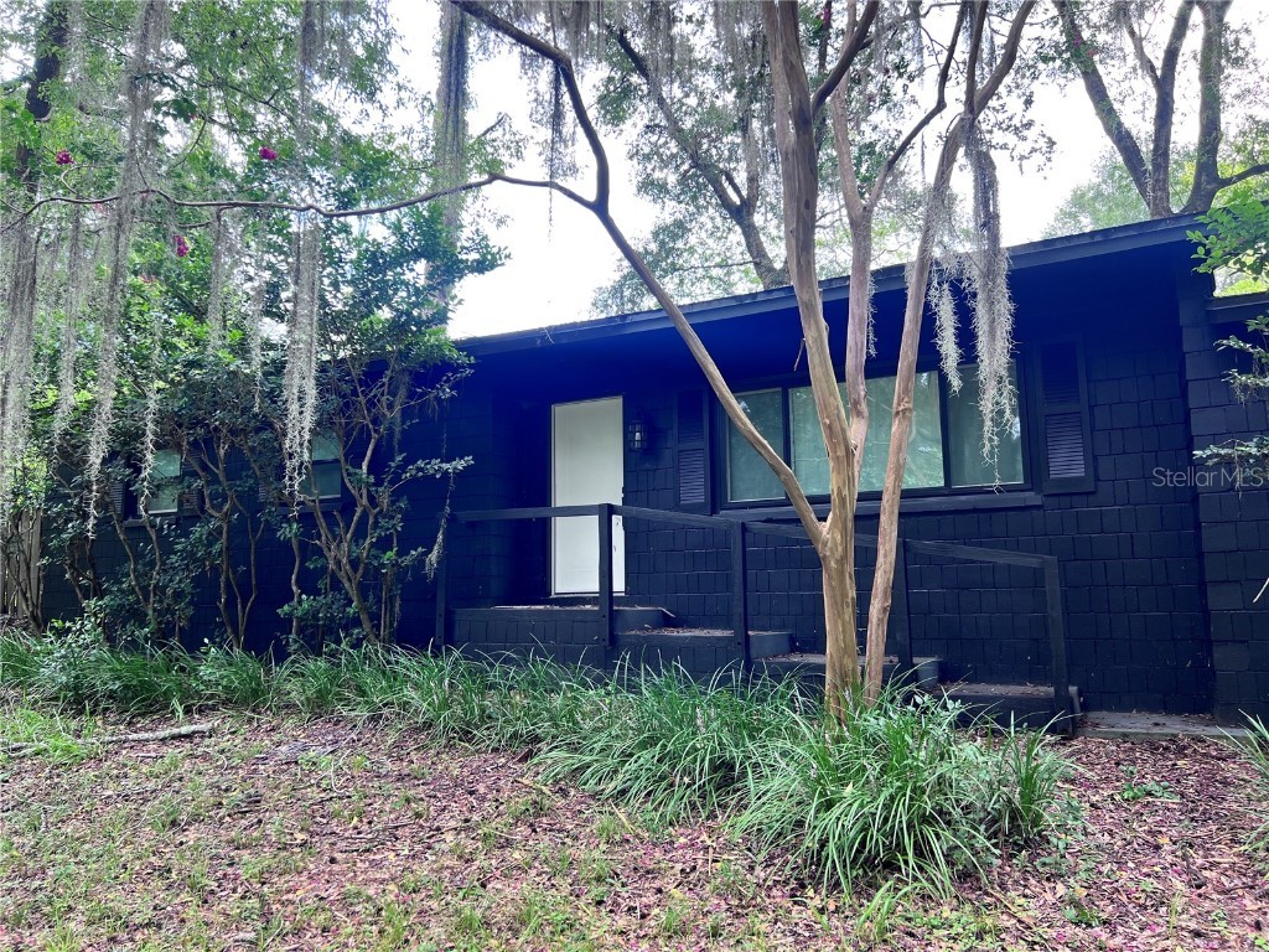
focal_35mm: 26
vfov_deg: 53.1
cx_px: 634
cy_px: 476
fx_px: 953
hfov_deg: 67.3
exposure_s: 1/163
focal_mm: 5.7
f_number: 1.5
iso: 50
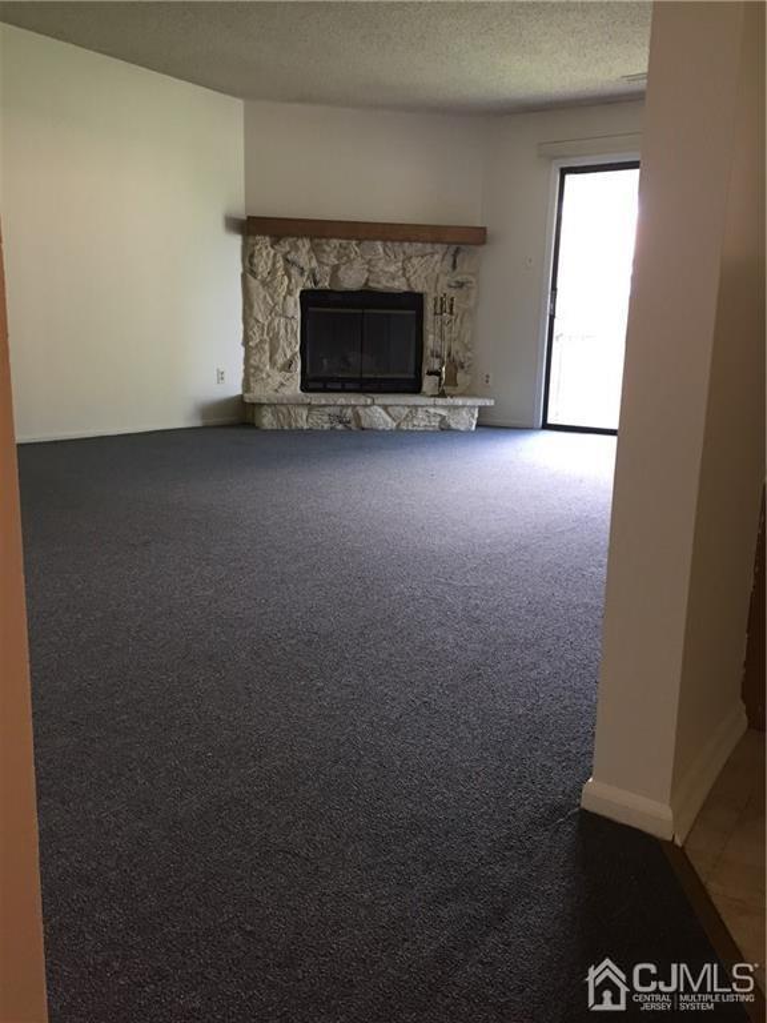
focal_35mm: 29
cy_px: 512
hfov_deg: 48.2
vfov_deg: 61.7
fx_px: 857
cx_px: 384
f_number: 2.2
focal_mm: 4.15
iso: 80
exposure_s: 1/30
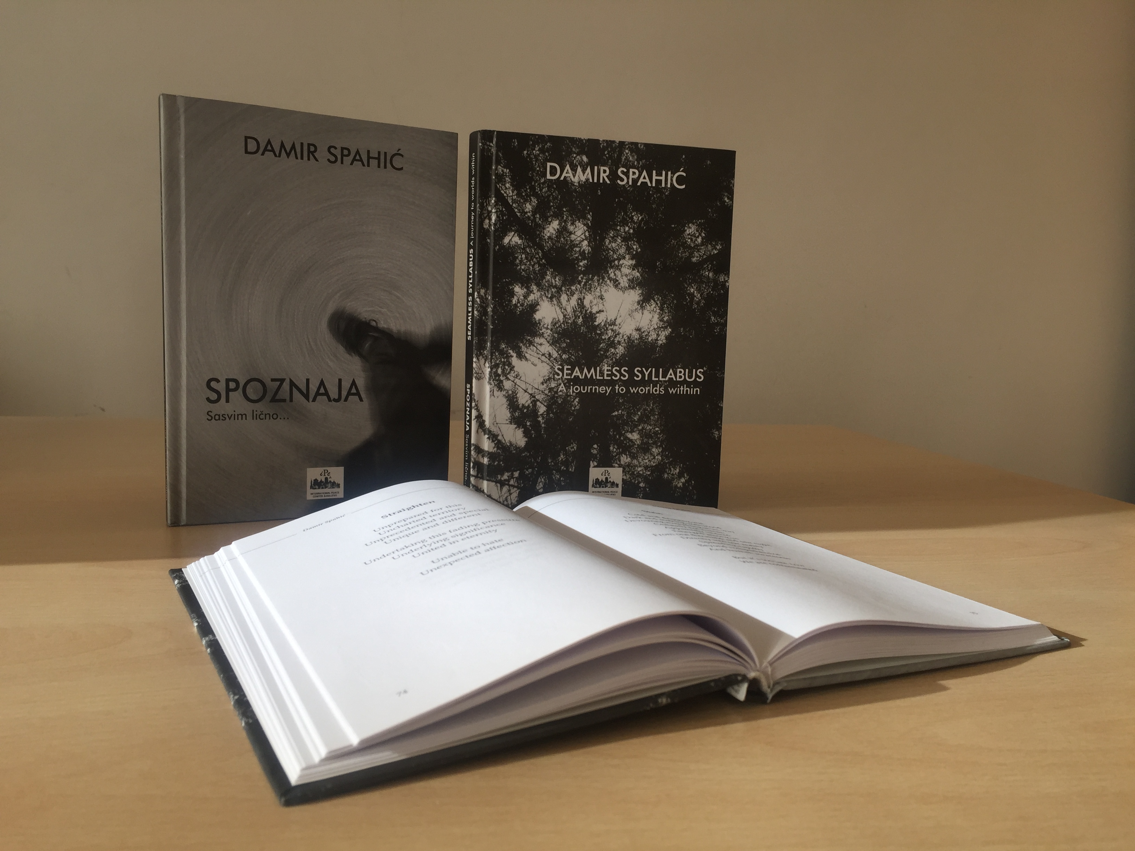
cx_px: 568
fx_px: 951
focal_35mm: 29
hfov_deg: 61.7
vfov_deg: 48.2
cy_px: 426
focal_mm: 4.15
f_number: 2.2
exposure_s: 1/121
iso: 32
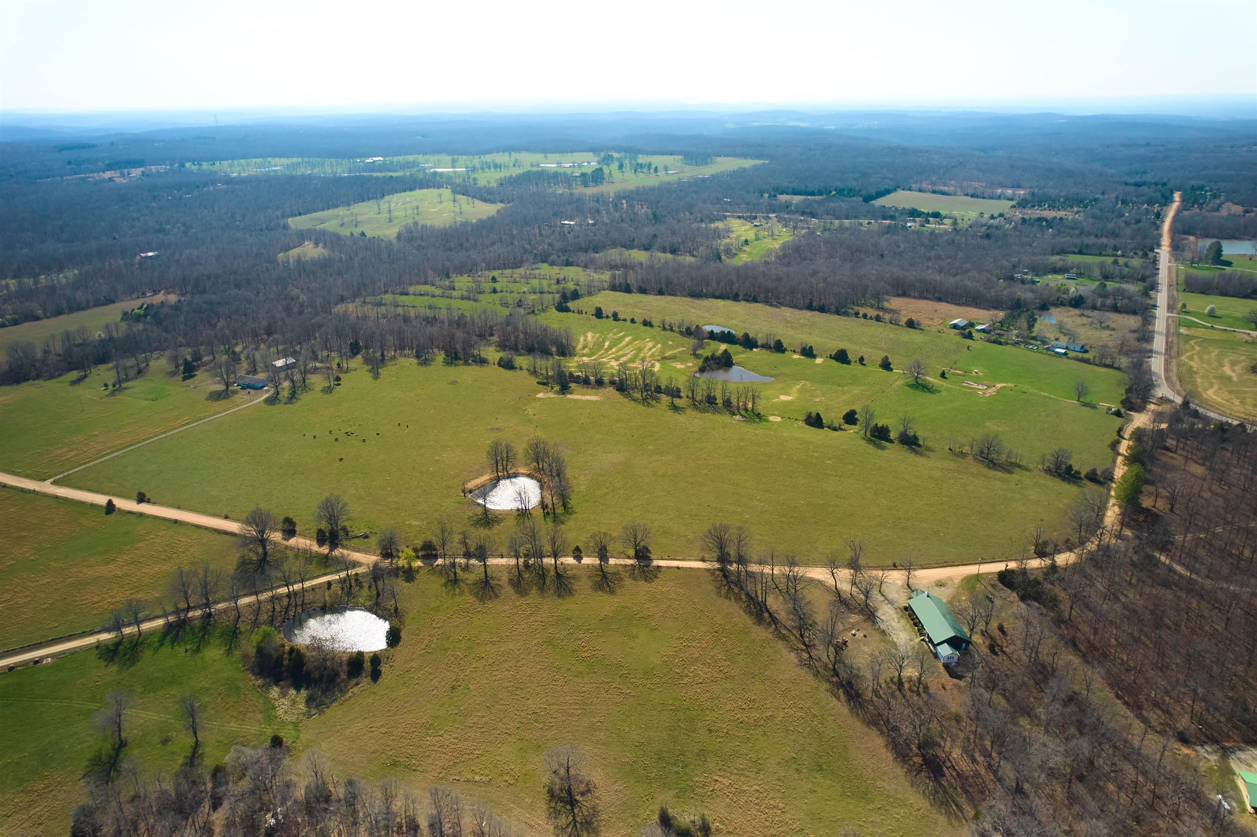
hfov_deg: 78.6
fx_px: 768
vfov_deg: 57.2
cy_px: 418
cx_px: 628
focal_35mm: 22
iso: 200
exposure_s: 1/60
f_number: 2.8
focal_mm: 8.38
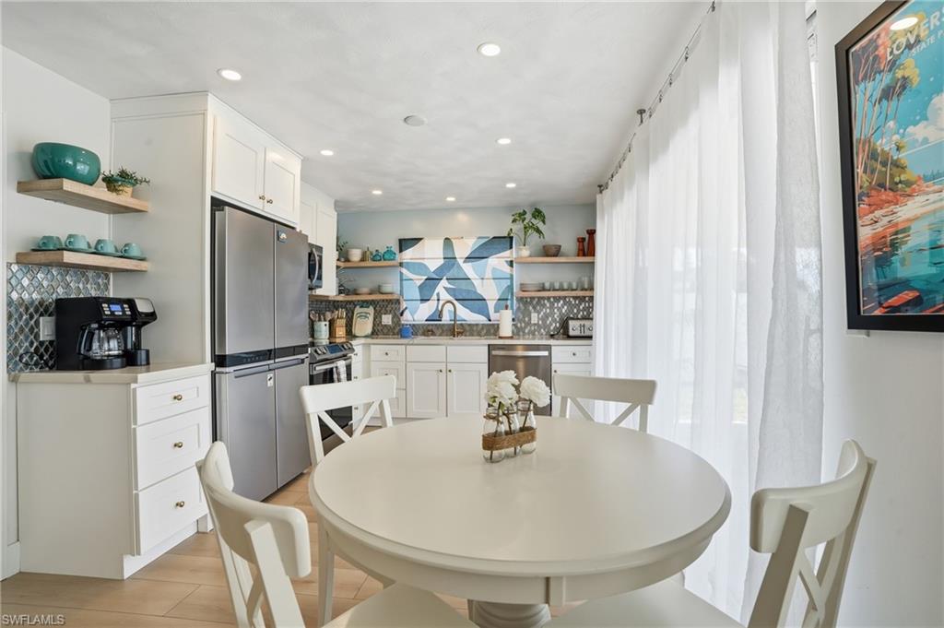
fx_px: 419
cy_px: 314
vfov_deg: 73.7
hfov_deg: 96.8
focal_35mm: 16
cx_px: 472
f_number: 9
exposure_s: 1/400
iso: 400
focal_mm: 16
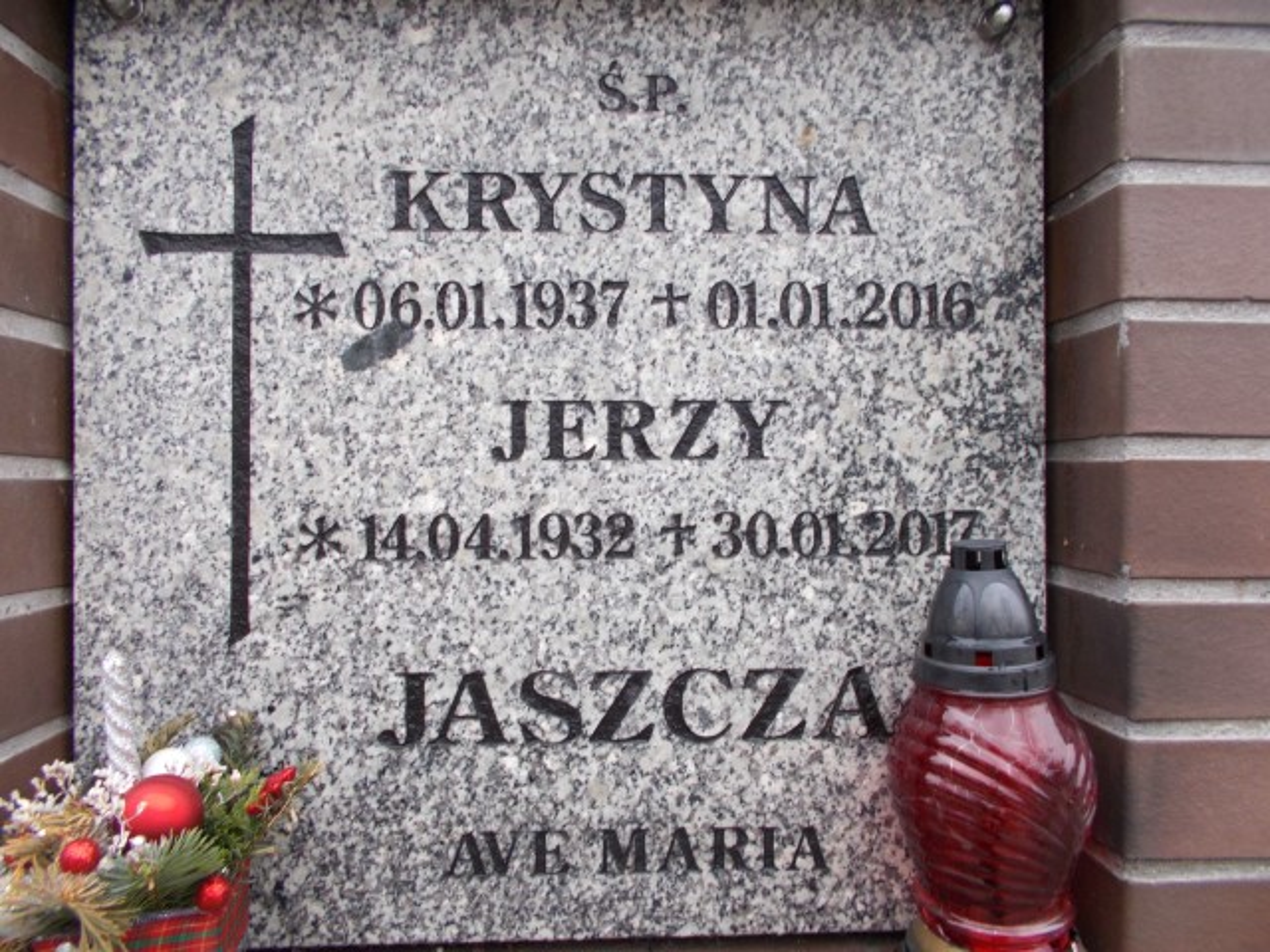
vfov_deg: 53.1
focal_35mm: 26
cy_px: 476
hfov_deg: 67.3
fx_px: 954
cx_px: 635
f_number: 3.2
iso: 80
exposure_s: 1/80
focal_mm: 4.6
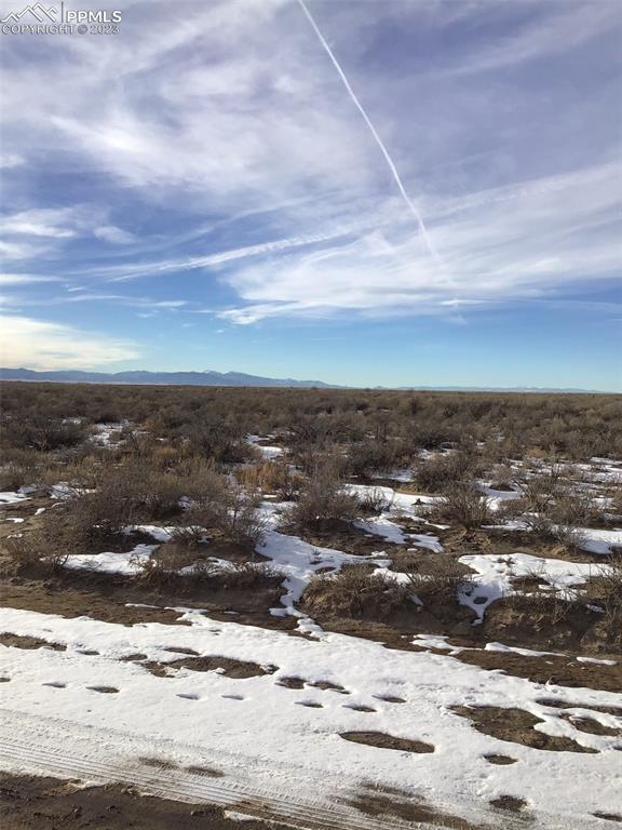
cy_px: 415
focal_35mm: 31
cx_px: 311
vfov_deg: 58.4
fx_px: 743
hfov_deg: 45.4
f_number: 2.4
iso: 25
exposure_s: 1/1631
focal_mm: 3.3
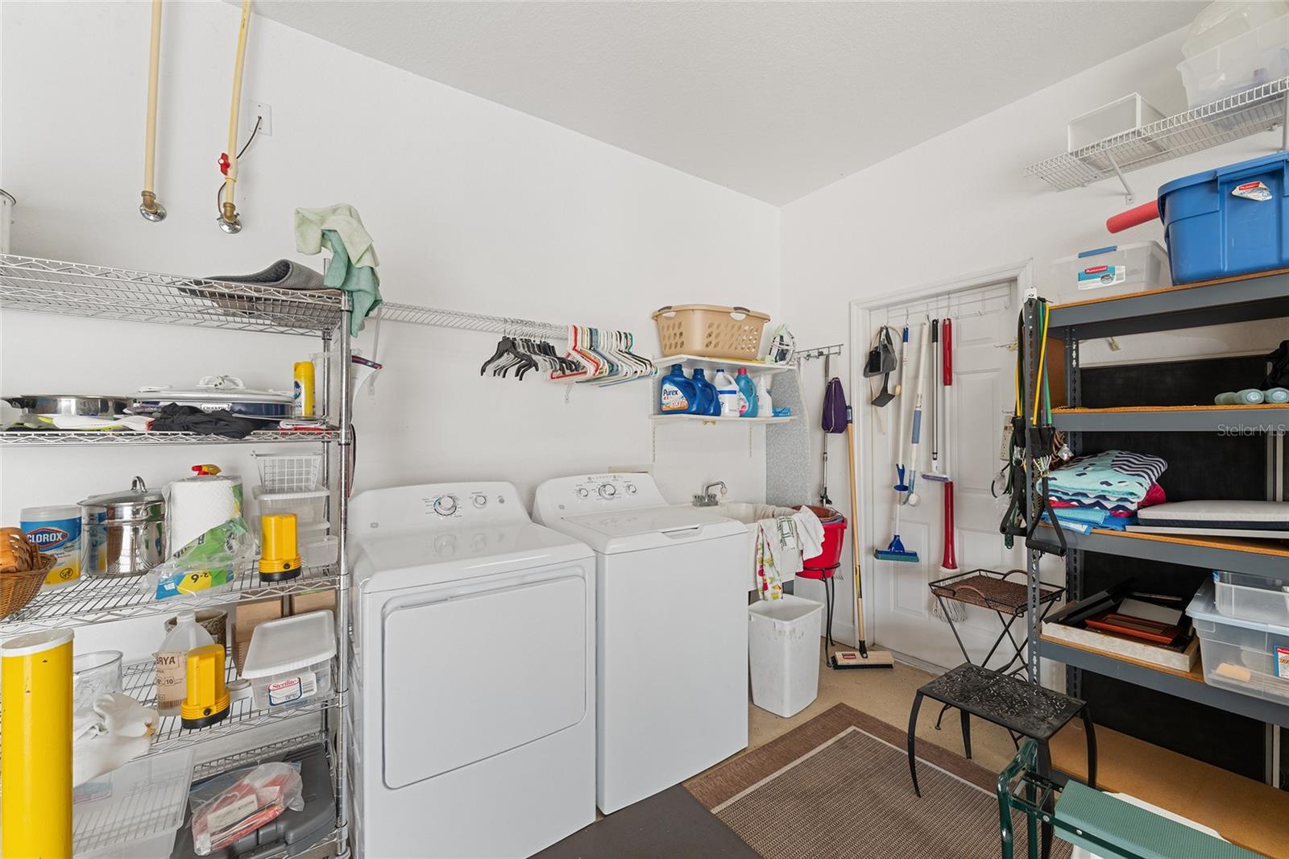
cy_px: 430
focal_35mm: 15
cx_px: 644
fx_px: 537
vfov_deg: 77.3
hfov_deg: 100.4
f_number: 8
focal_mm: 15
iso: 400
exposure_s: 1/4
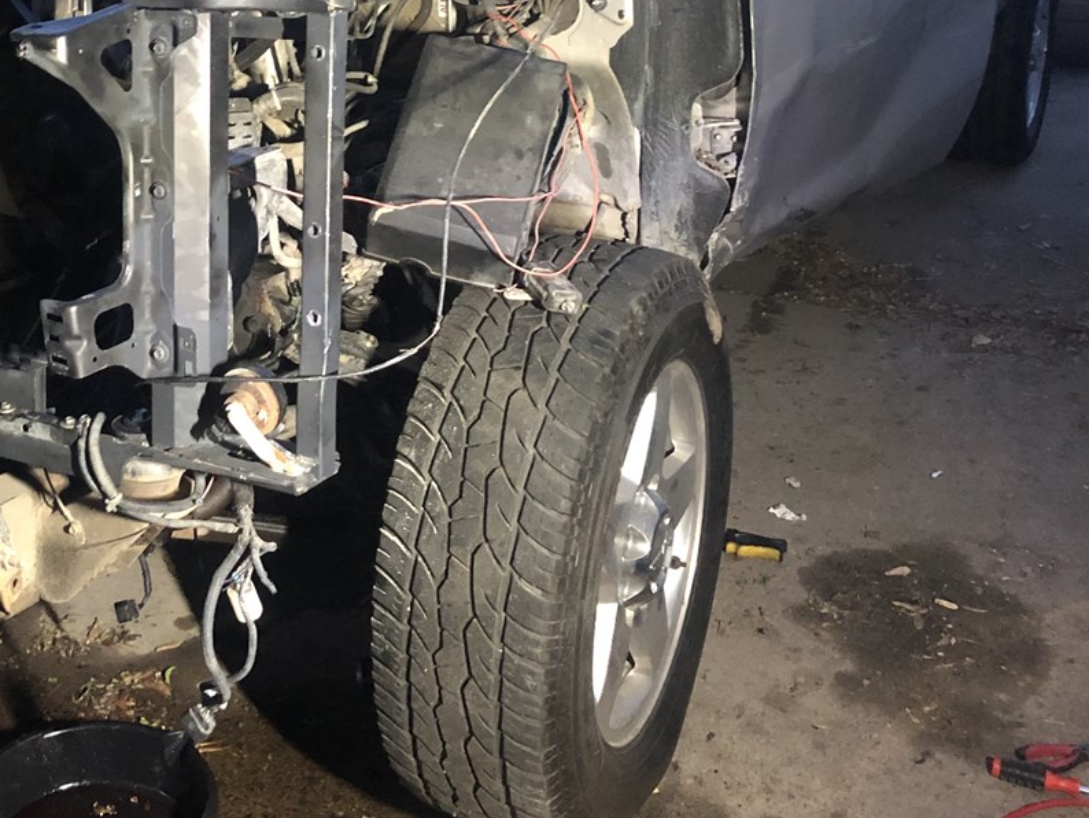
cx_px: 195
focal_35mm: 47
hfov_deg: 38.7
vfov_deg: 30.3
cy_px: 187
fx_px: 1479
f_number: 1.8
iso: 100
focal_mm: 3.99
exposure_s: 1/4
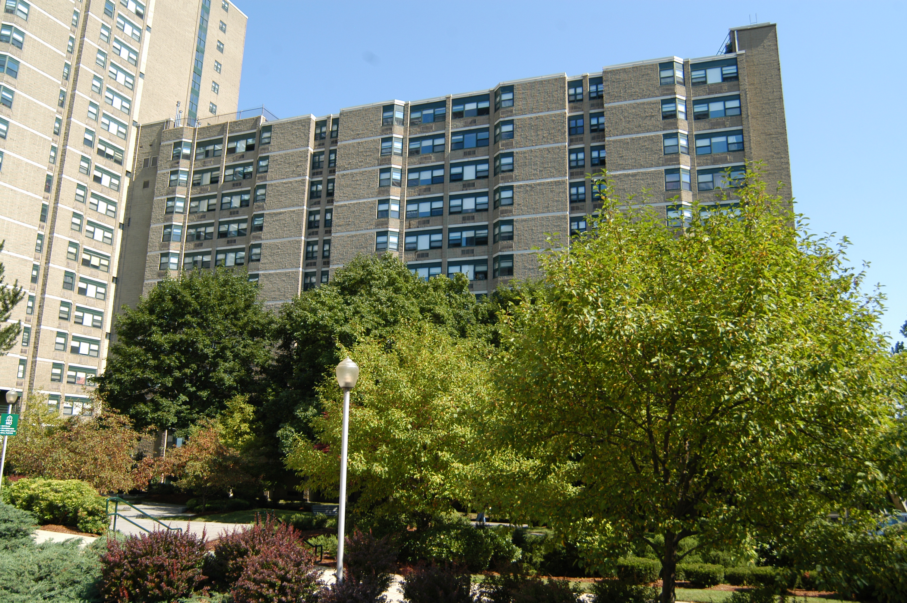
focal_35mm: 27
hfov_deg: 67.4
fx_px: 680
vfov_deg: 47.8
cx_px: 454
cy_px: 302
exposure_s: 1/640
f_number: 4.8
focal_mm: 18
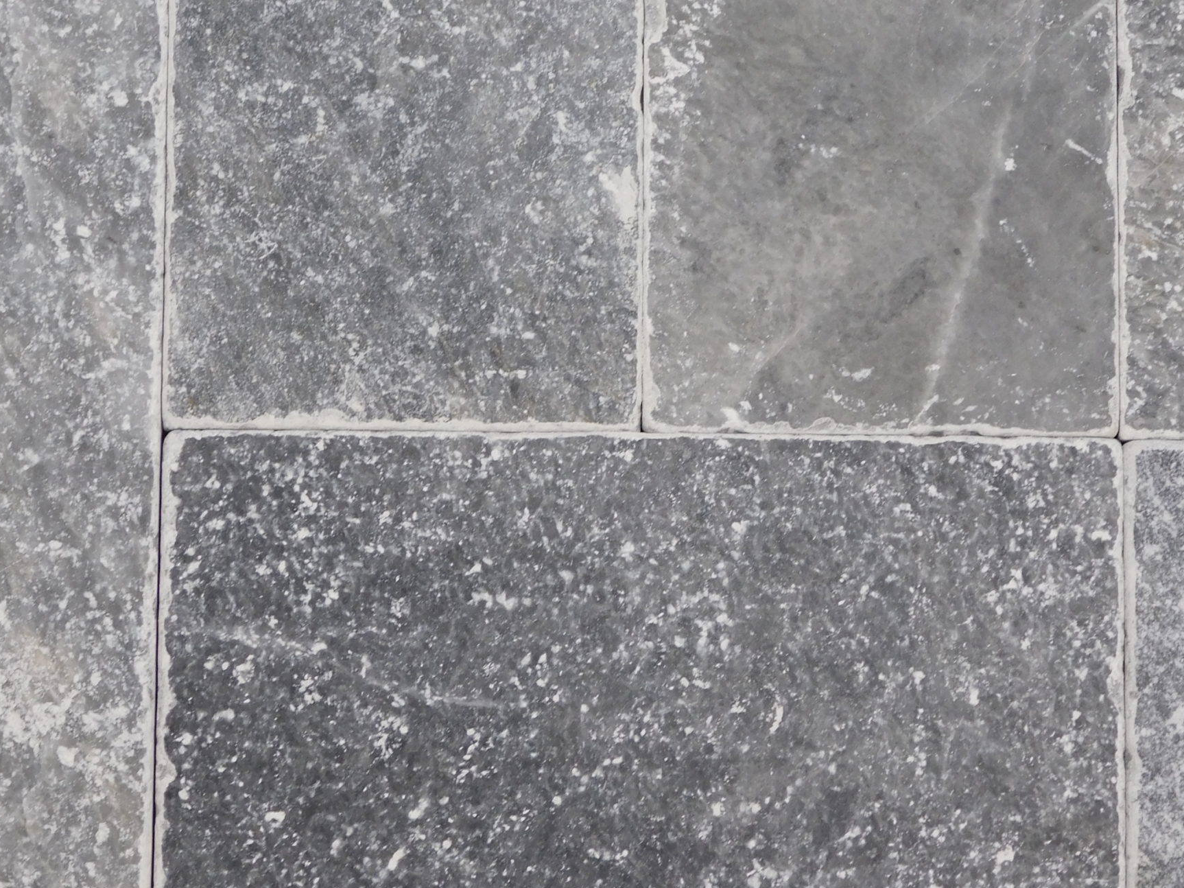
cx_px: 619
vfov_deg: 11.0
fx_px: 4617
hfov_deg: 14.6
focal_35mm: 135
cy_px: 417
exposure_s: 1/50
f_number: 4.5
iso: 125
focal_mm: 16.1
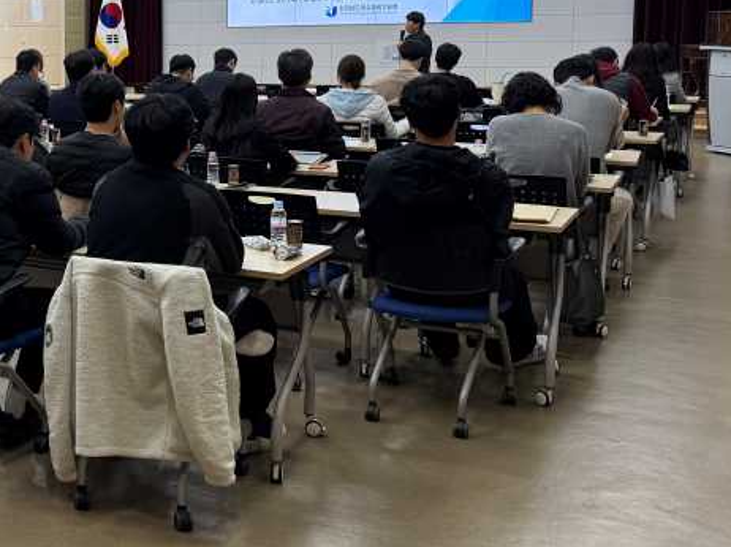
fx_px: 1098
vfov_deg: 27.7
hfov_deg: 33.6
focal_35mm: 52
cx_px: -6
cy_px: 157
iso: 200
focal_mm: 6.76
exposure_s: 1/120
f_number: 1.78
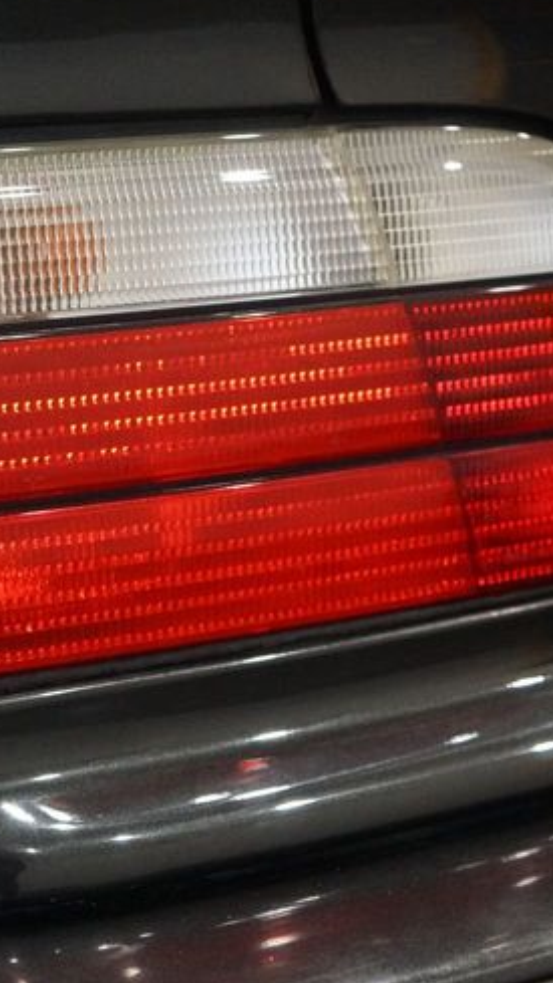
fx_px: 2347
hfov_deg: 13.4
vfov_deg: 23.6
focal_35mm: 90
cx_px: 147
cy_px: 367
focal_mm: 41
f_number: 4.5
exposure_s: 1/160
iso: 10000
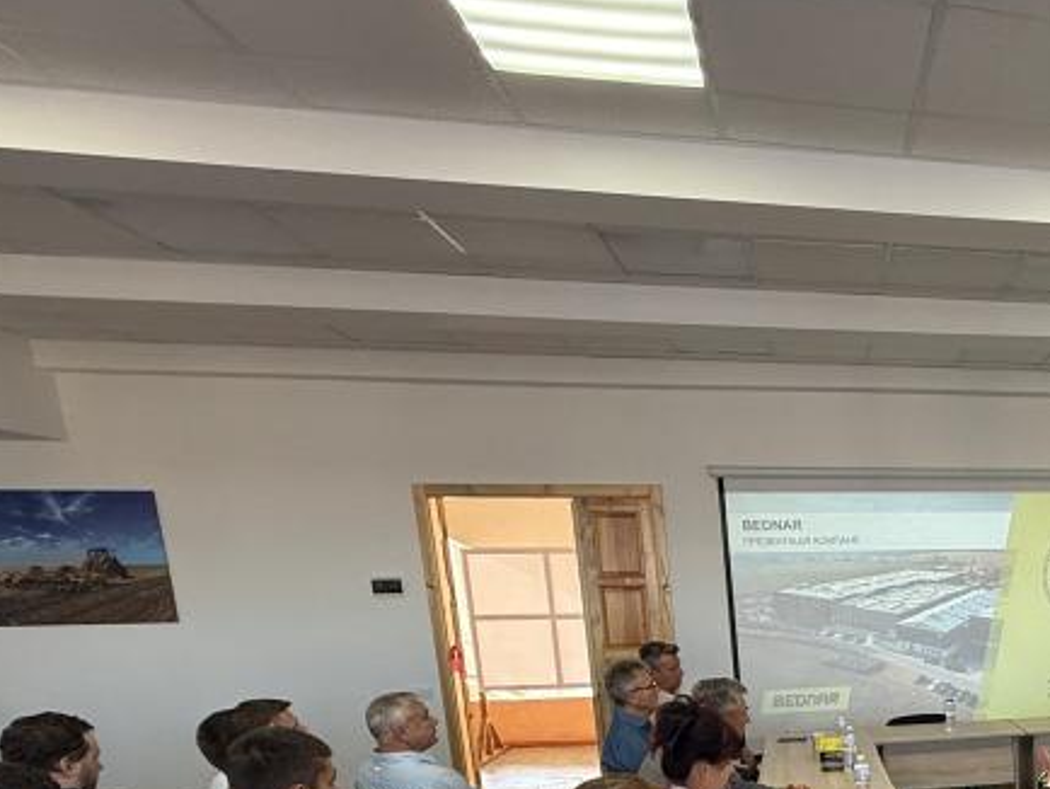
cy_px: 784
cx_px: 1067
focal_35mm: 33
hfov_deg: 45.8
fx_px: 1002
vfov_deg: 38.3
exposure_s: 1/120
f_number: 2.2
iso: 160
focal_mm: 2.22
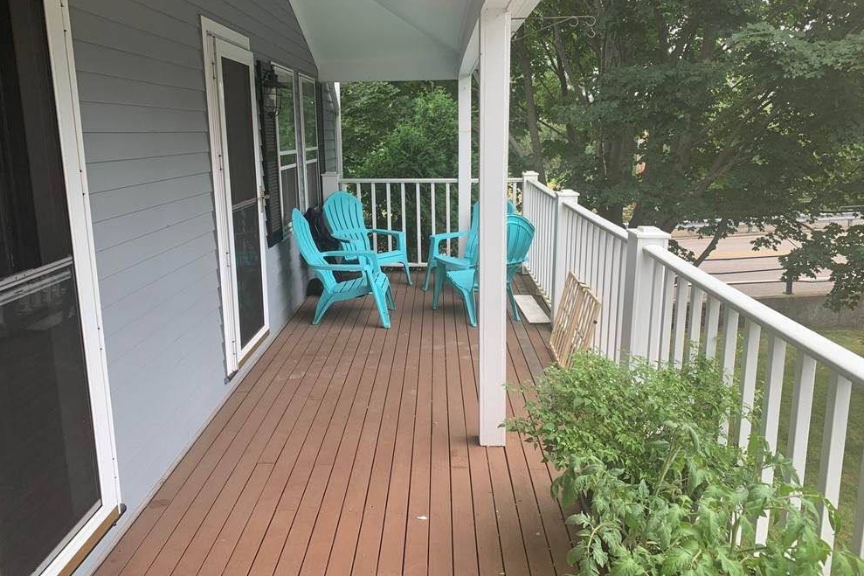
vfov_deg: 46.3
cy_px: 253
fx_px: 672
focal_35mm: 28
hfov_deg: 65.5
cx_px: 425
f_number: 1.8
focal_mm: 4.25
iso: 25
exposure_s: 1/185
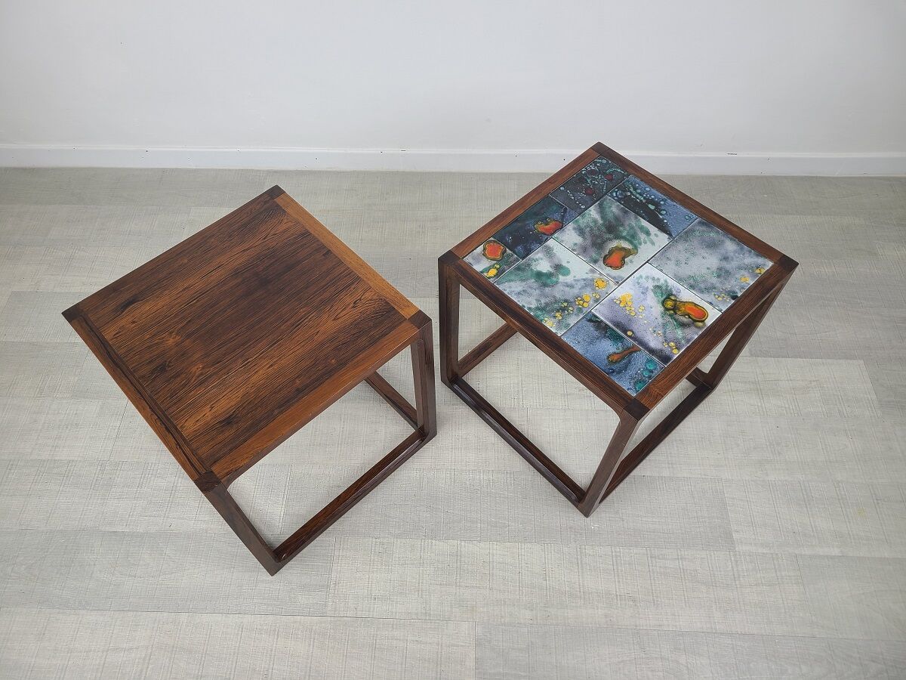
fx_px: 680
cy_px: 340
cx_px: 453
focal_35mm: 26
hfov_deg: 67.3
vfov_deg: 53.1
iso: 40
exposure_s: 1/50
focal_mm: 5.4
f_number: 1.8
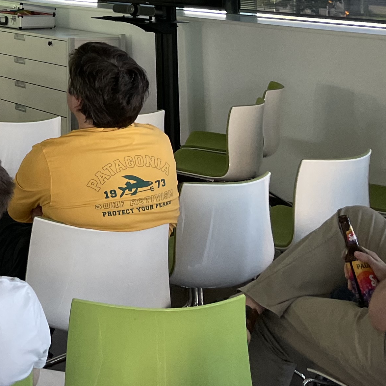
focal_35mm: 79
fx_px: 997
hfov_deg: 19.0
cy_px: -63
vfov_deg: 20.6
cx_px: -208
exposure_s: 1/121
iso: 125
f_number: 1.6
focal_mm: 4.2
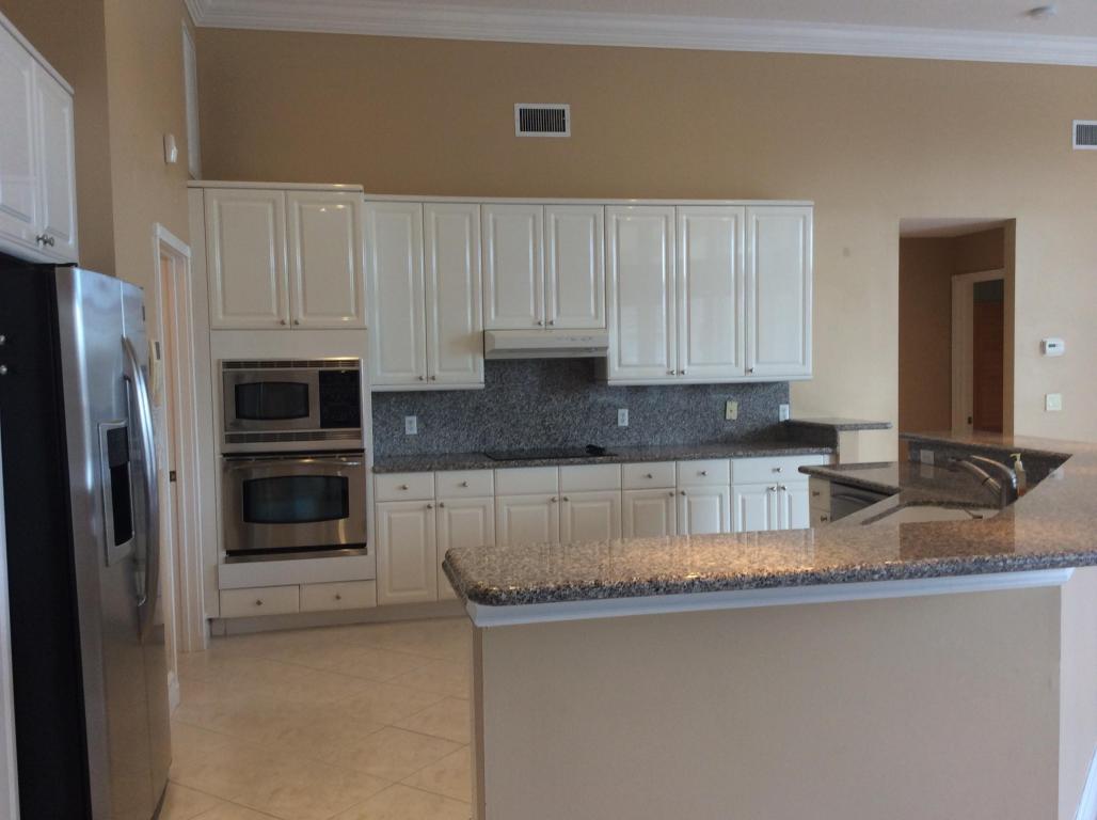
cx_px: 548
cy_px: 410
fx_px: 1044
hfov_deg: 55.4
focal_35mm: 33
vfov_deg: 42.8
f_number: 2.4
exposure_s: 1/24
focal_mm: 3.3
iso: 50
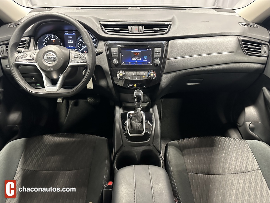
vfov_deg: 56.8
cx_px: 135
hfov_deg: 71.6
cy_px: 102
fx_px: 187
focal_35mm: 24
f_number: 1.78
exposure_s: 1/33
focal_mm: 6.86
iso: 800
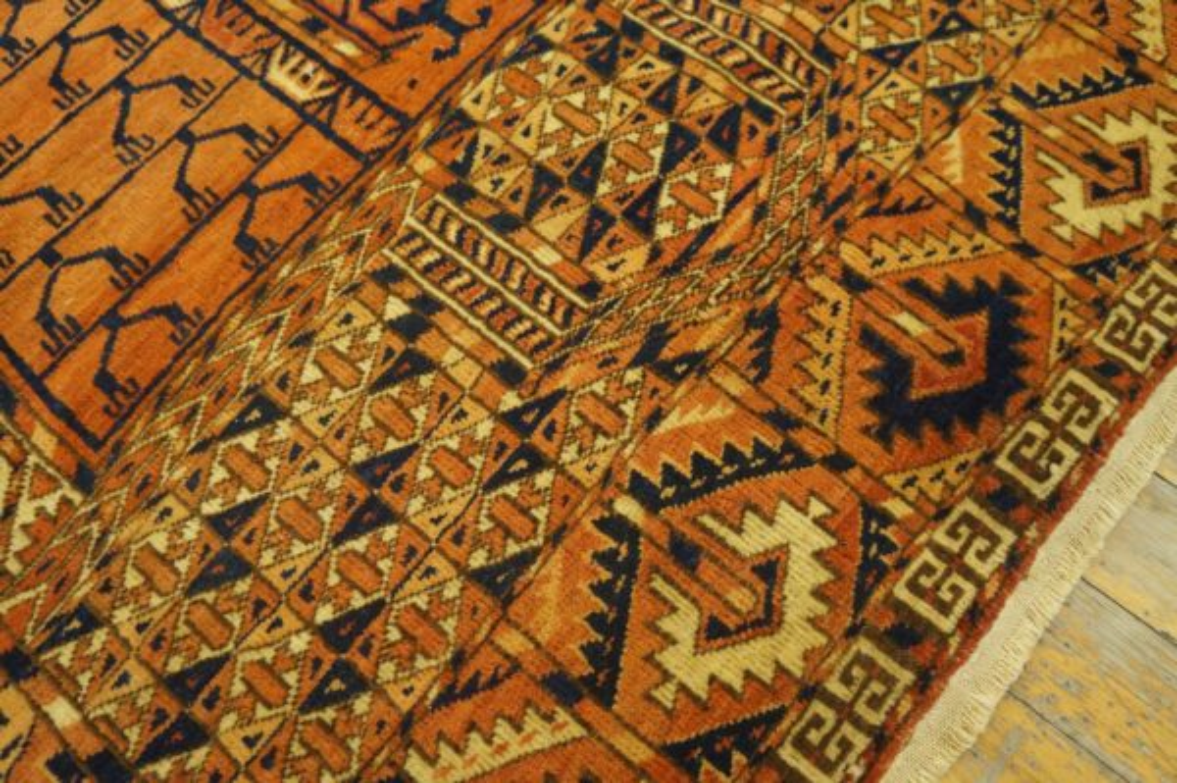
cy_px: 392
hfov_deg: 67.4
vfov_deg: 47.9
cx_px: 588
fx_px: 882
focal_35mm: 27
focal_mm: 18
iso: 1250
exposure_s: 1/60
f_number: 4
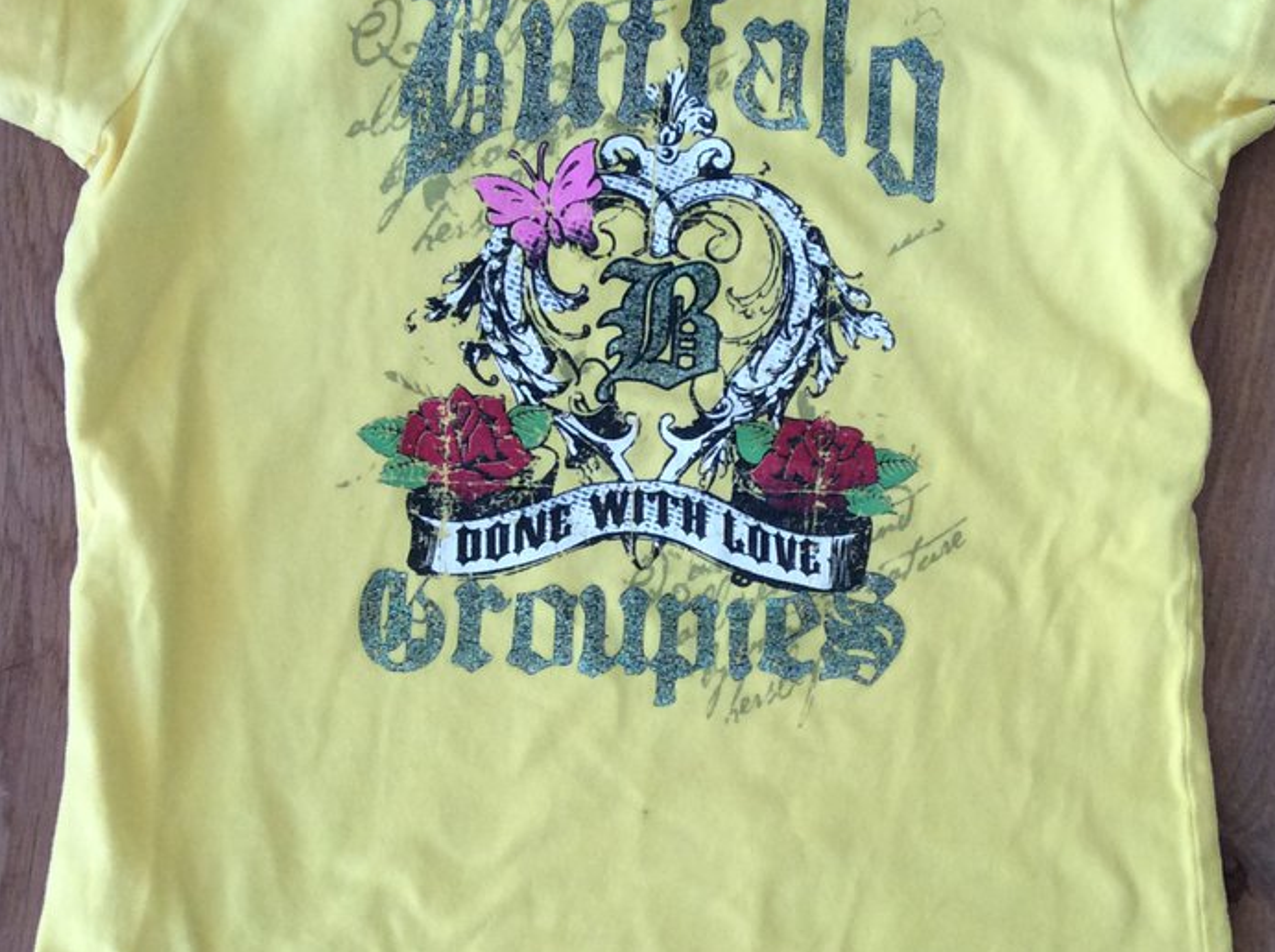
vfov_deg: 23.6
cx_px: 701
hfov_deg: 31.2
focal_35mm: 62
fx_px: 2280
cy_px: 480
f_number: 2.4
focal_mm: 3.3
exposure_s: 1/25
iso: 64
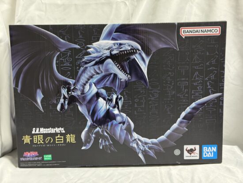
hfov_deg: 39.6
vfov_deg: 30.3
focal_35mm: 48
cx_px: 122
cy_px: 92
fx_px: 337
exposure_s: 1/47
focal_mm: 6.76
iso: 200
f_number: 1.78
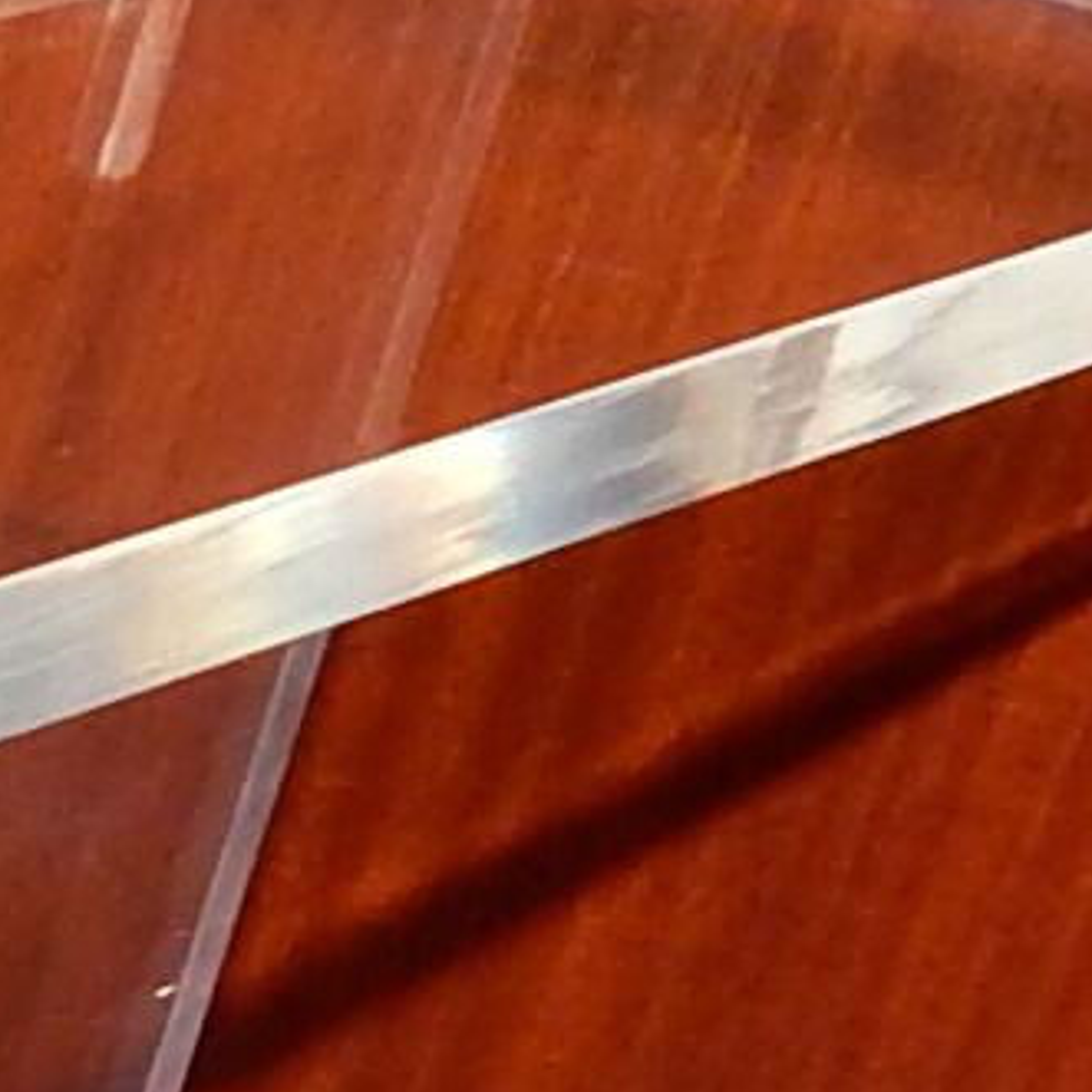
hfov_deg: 7.1
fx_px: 6853
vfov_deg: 8.4
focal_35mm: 192
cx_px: -3078
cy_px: 2603
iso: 200
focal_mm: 4
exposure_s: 1/30
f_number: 3
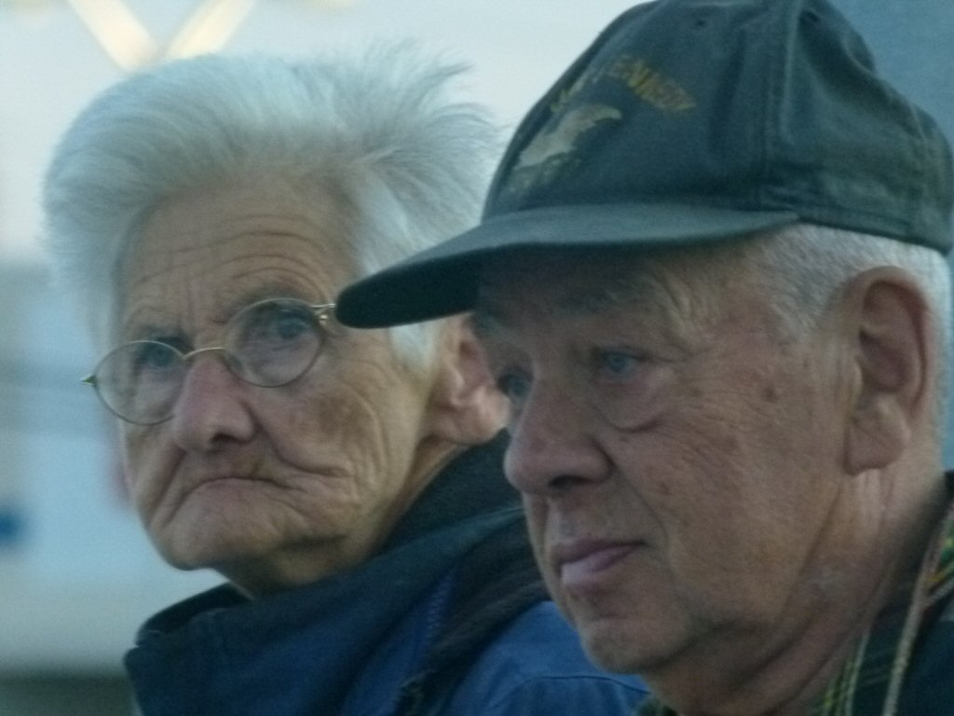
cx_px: 477
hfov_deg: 2.5
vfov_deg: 1.9
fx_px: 21634
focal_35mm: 785
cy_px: 358
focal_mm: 108
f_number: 5.2
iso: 500
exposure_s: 1/250
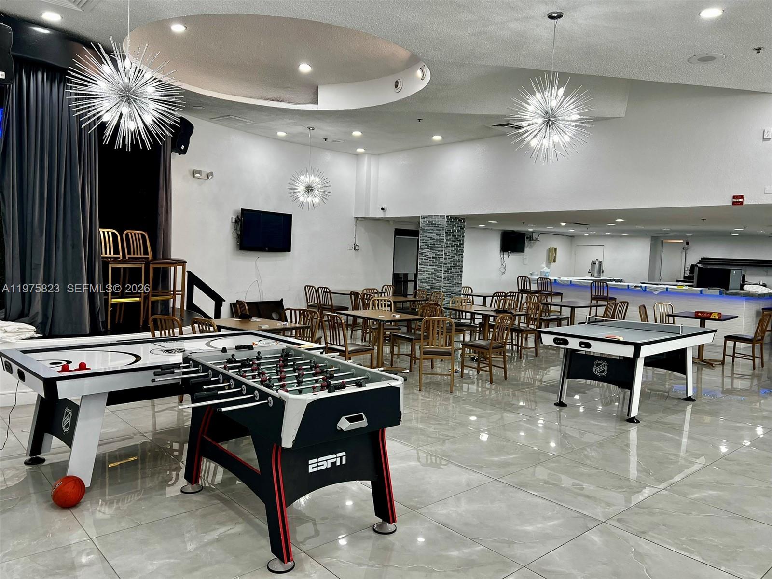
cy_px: 290
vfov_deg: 53.1
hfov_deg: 67.3
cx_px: 386
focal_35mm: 26
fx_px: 580
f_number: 1.5
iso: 100
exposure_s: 1/120
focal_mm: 5.7
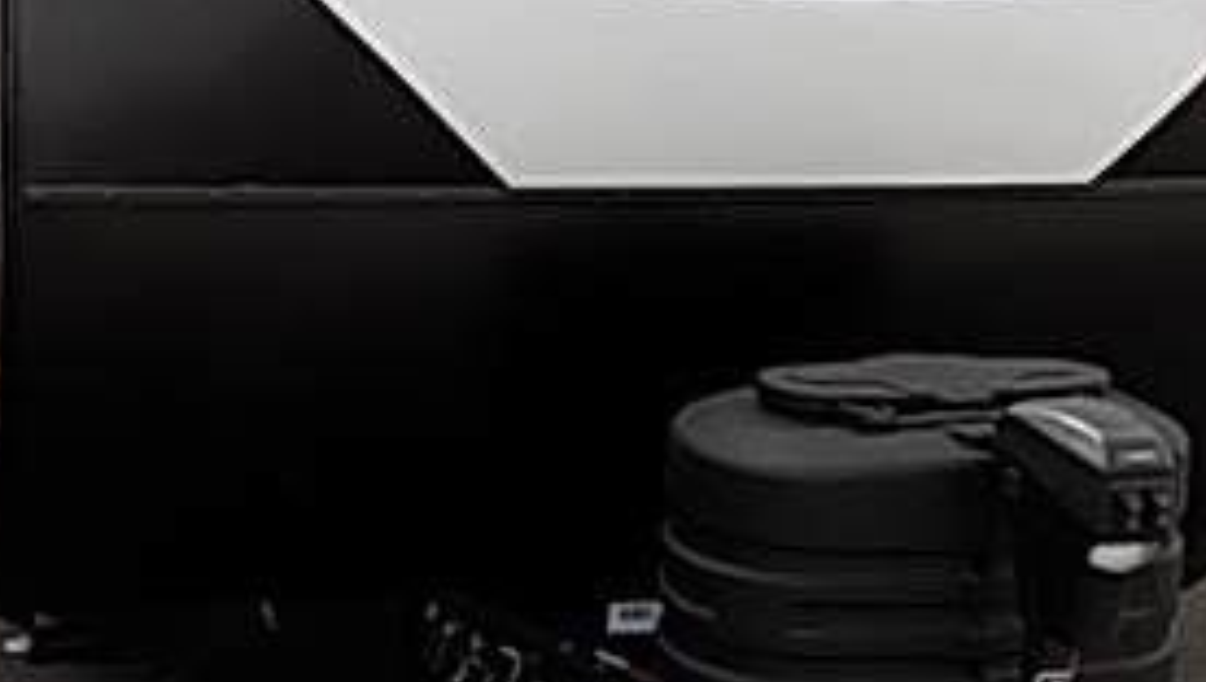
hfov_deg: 35.9
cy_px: -17
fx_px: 1857
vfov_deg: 20.1
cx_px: 489
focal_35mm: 58
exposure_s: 1/640
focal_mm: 4
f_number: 3.1
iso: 80
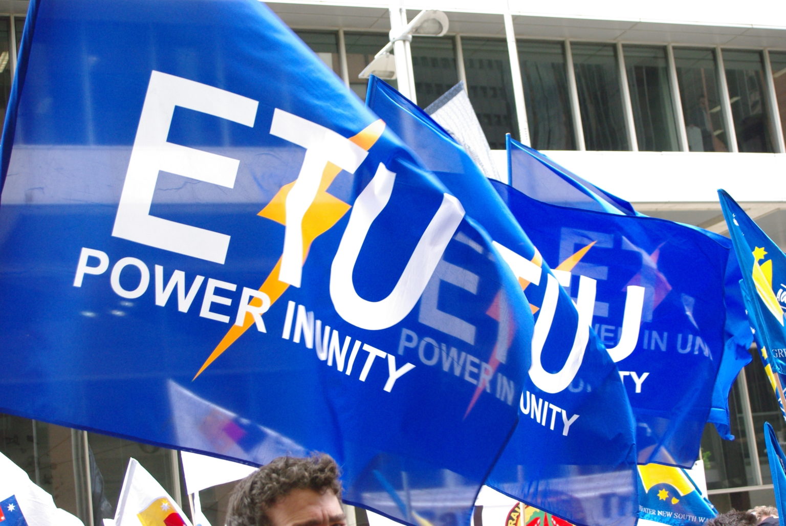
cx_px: 393
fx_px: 1464
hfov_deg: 30.0
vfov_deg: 20.4
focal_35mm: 67
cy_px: 263
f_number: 8
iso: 800
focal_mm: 45
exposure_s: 1/125
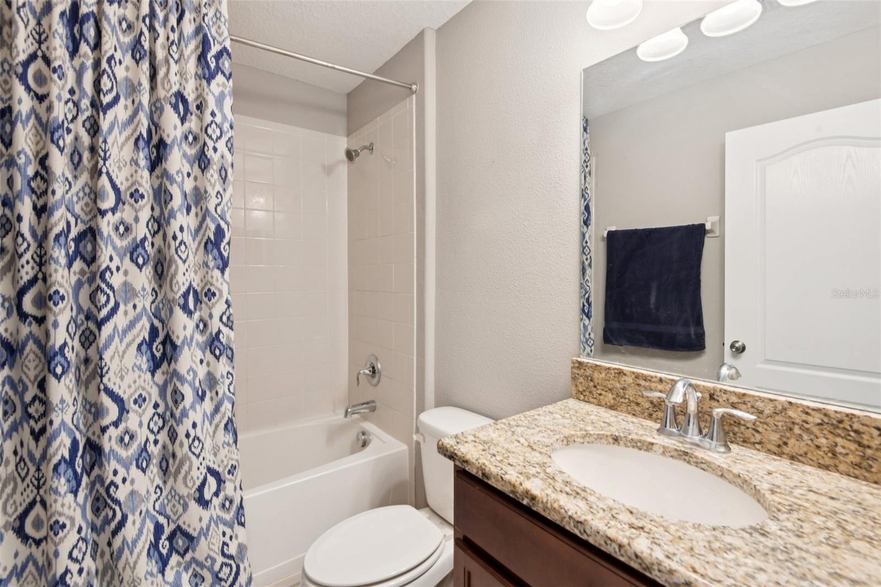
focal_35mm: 16
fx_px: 391
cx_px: 440
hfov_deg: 96.7
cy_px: 294
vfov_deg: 73.7
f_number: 8
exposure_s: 1/6
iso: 400
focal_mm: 16
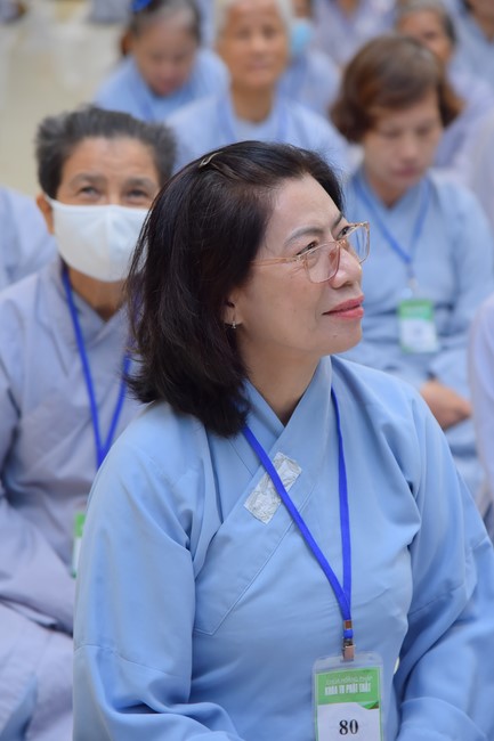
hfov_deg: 11.4
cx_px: 247
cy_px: 370
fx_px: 2471
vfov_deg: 17.1
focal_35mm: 120
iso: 1250
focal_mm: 120
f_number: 5
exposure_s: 1/100
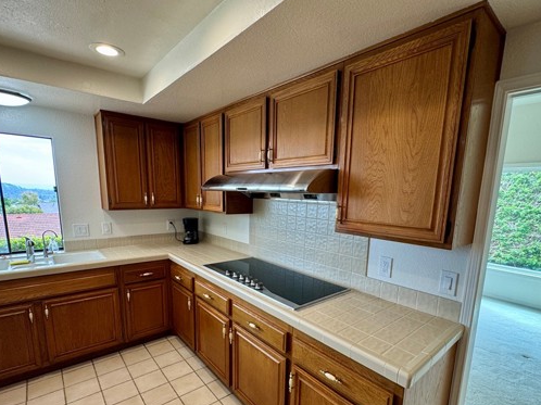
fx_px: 281
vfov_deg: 70.8
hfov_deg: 87.7
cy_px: 243
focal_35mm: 18
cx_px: 281
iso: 125
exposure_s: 1/120
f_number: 2.2
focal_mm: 2.22
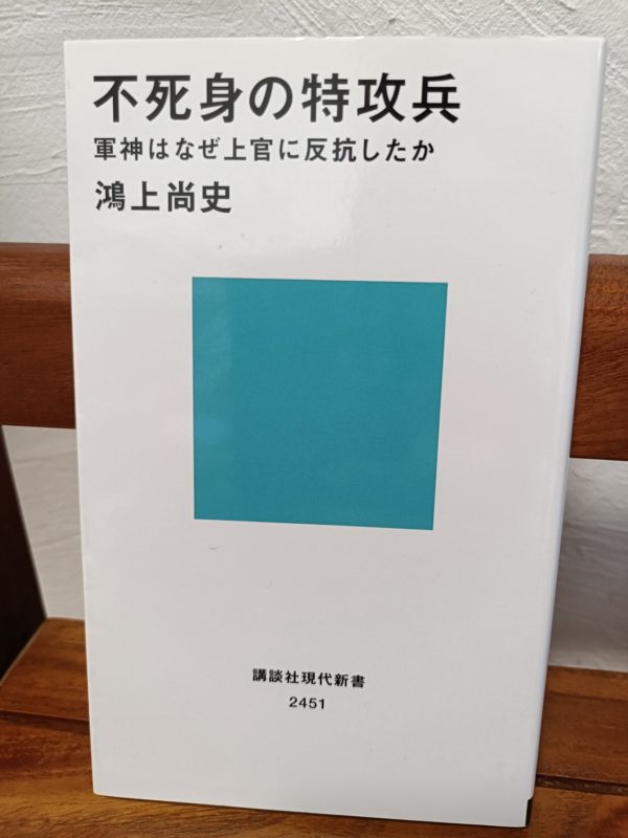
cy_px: 419
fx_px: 605
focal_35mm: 25
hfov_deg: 54.9
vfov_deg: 69.4
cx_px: 314
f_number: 1.7
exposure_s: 1/50
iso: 500
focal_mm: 4.7
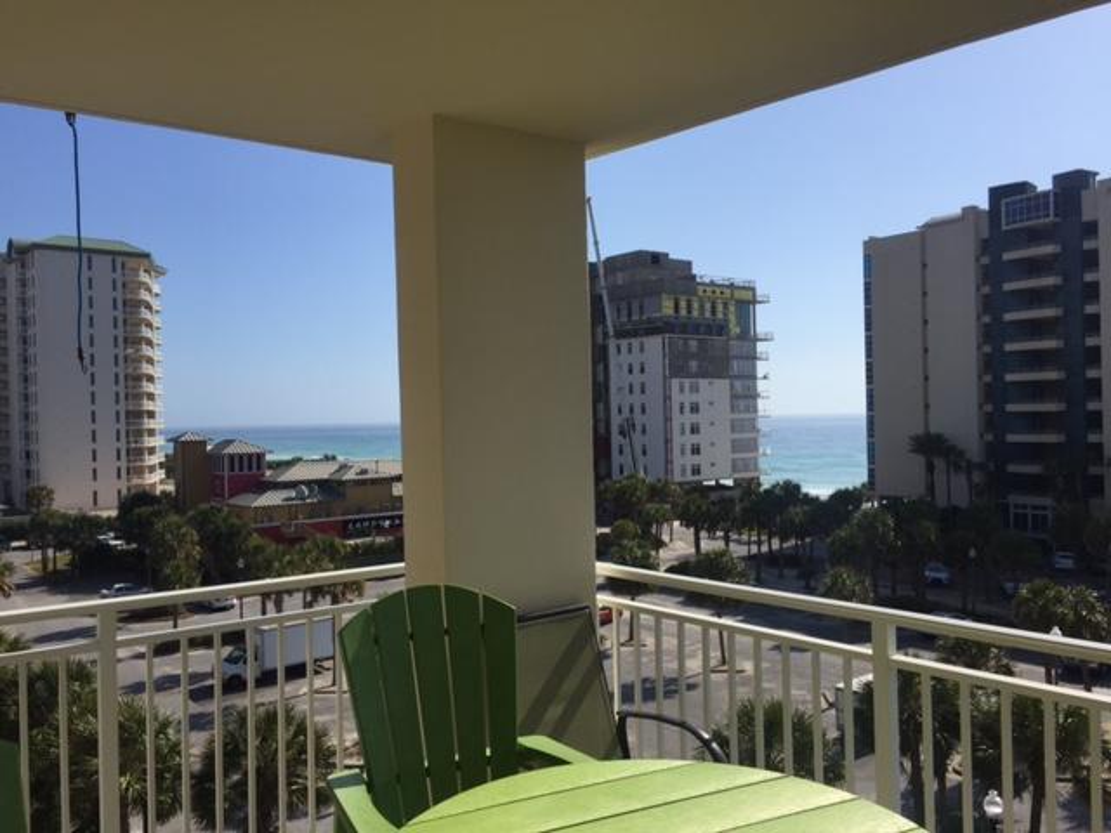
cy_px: 416
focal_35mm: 29
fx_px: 931
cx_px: 556
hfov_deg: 61.7
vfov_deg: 48.2
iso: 32
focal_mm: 4.15
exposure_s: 1/4950
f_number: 2.2
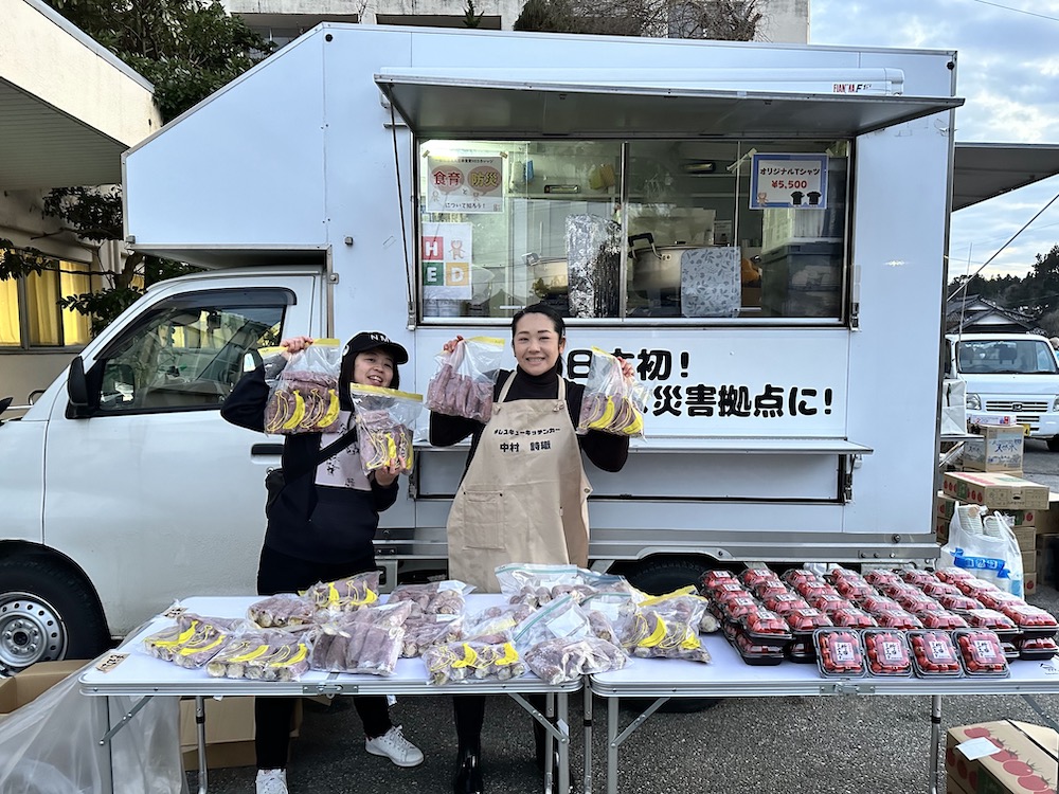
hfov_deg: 71.6
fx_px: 734
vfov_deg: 56.8
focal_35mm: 24
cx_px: 530
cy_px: 397
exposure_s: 1/60
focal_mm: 6.86
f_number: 1.78
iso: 800
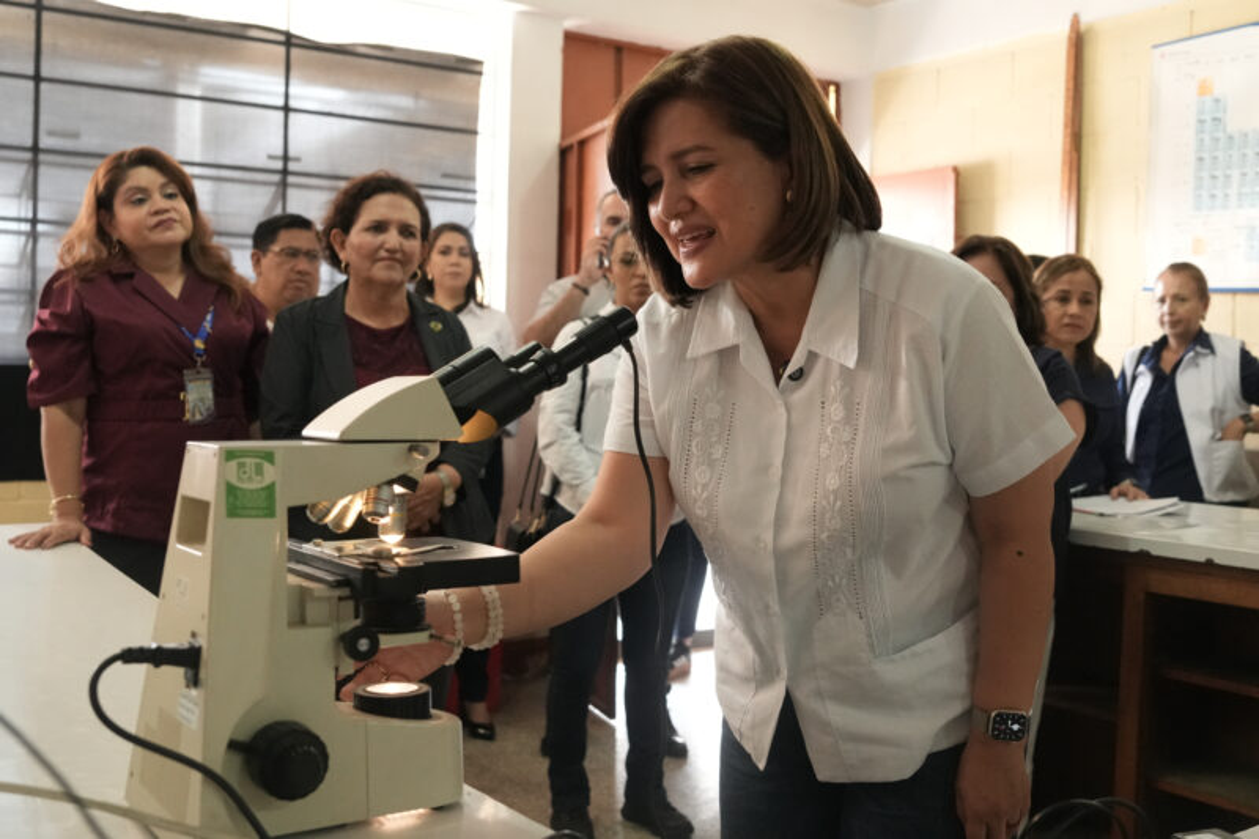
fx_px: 1259
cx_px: 630
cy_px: 420
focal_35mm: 36
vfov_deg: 36.9
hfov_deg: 53.1
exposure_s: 1/160
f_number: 3.5
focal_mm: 24
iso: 3200
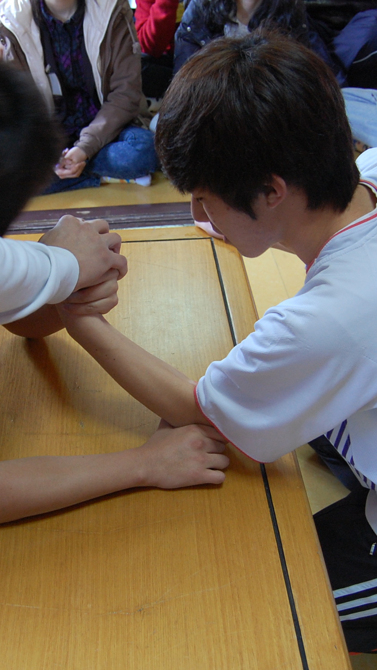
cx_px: 95
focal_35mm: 43
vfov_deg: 47.4
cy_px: 337
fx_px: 764
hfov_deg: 27.3
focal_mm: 18
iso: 800
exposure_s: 1/25
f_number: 3.5
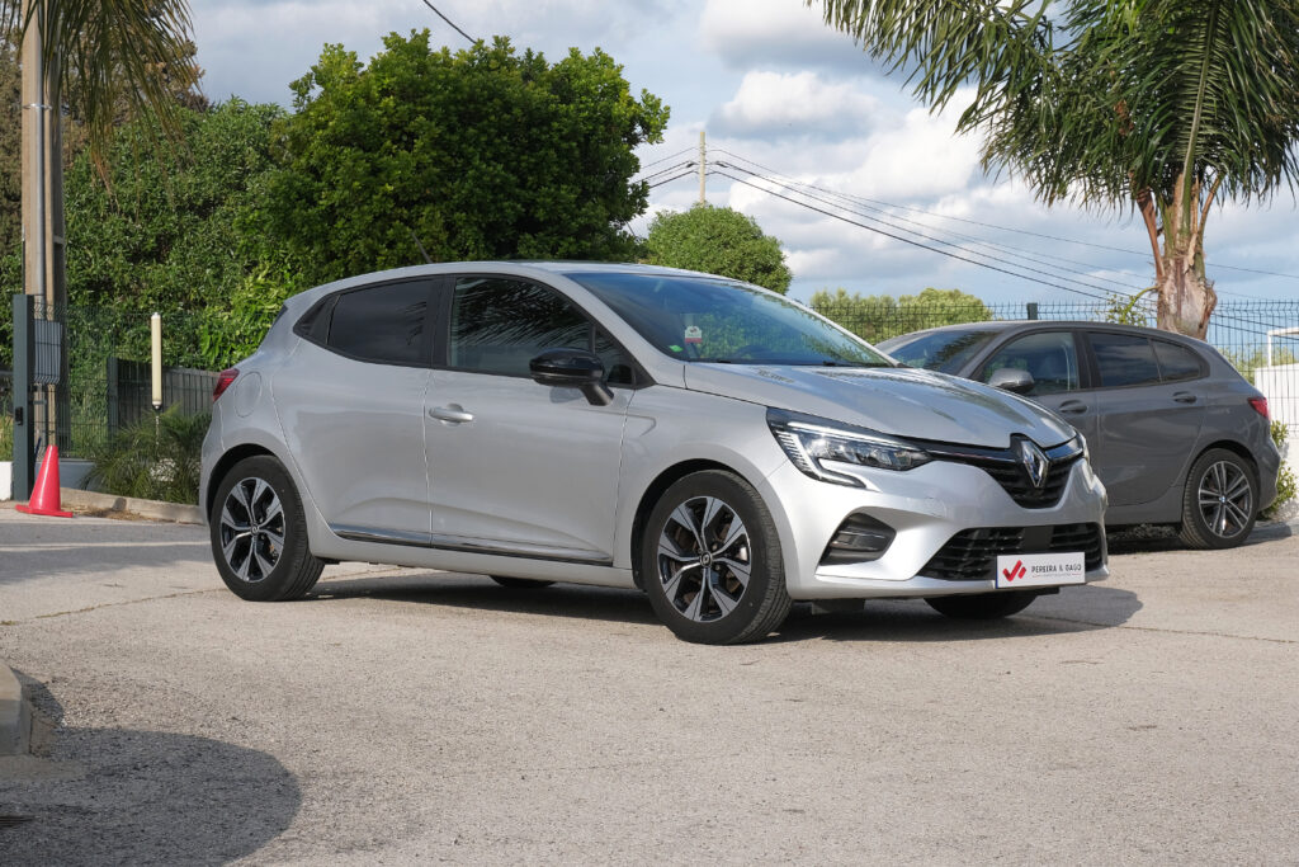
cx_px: 650
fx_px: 2454
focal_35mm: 68
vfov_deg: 20.0
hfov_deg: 29.7
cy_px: 434
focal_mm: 45
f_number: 9
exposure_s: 1/250
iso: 160
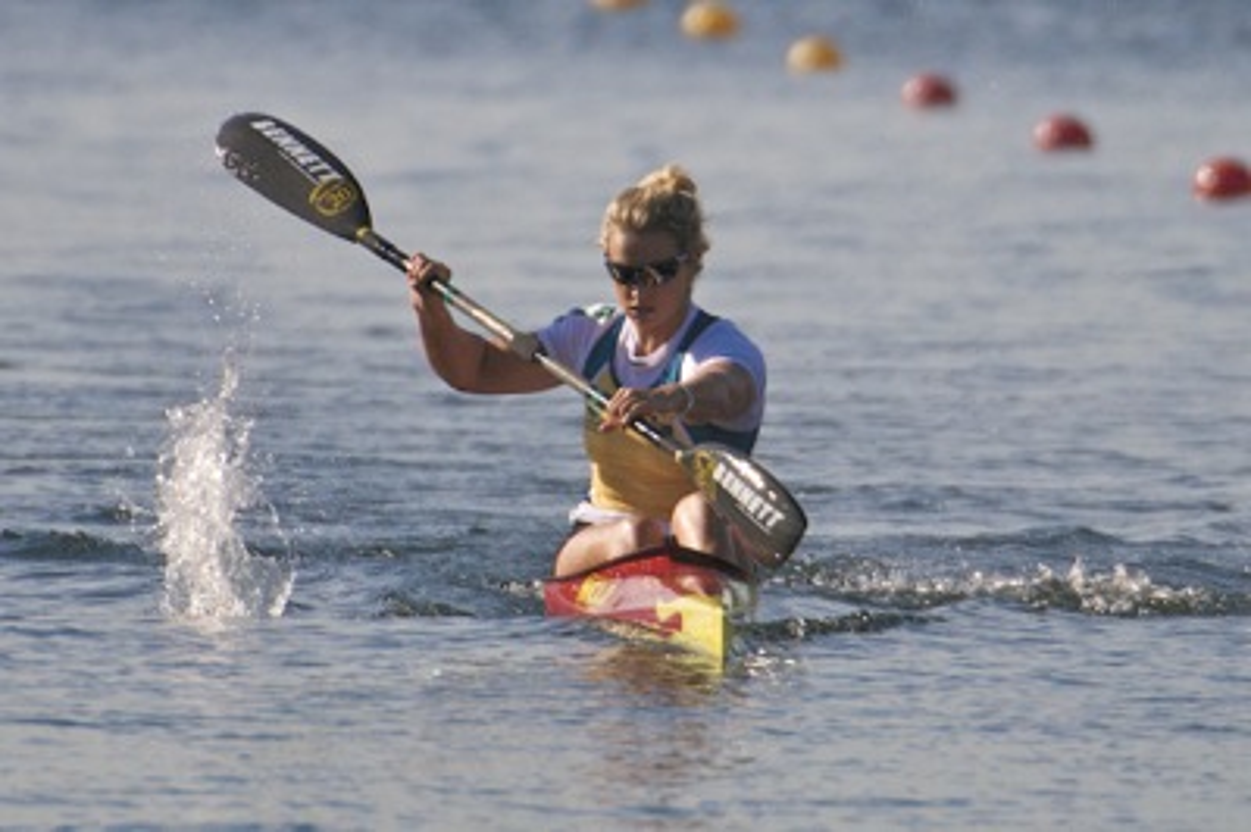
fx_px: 28644
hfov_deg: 2.5
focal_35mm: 825
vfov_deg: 1.7
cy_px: 416
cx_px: 626
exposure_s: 1/3200
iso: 800
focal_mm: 550
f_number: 5.6
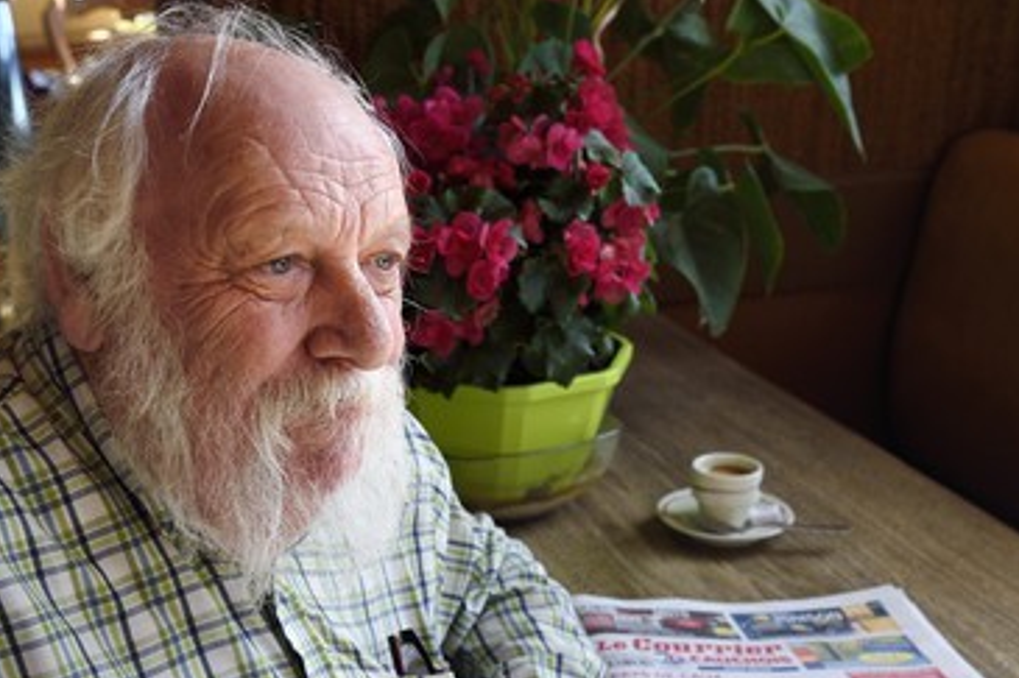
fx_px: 1499
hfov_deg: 37.5
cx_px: 455
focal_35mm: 53
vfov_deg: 25.5
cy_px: 382
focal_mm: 46
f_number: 7.1
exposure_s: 1/200
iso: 800
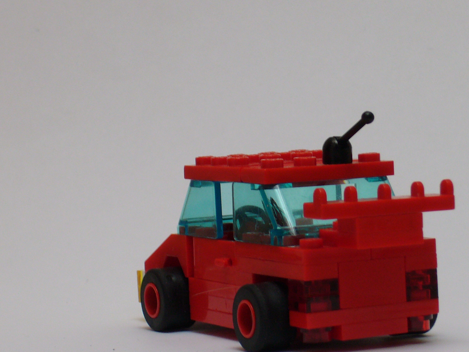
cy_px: 196
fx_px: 2236
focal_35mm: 165
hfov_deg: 12.0
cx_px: 258
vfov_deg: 9.0
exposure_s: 1/40
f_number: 5
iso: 100
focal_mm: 17.4
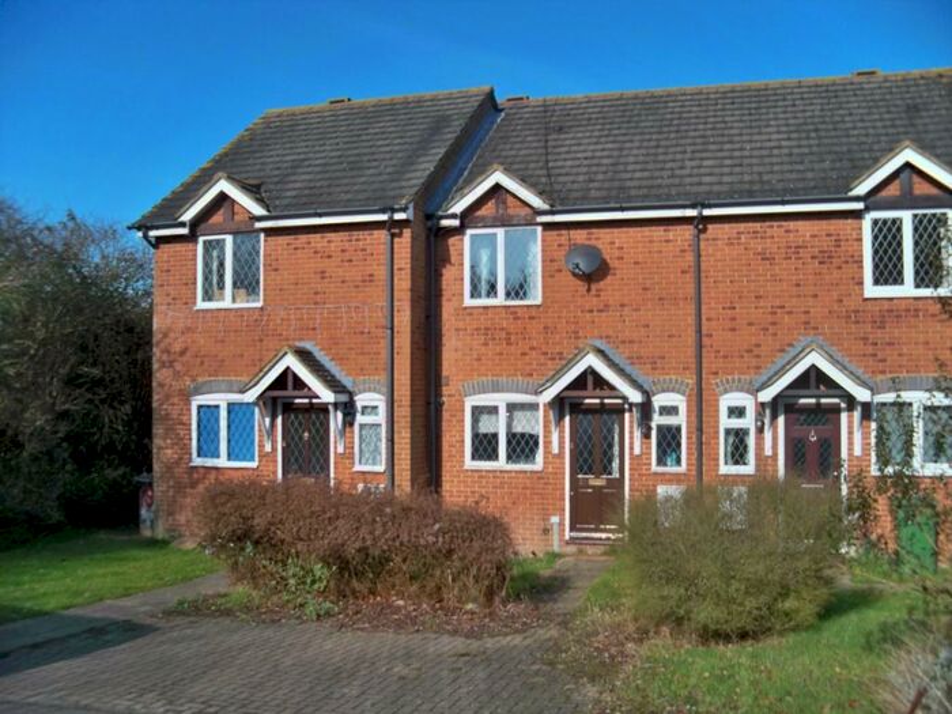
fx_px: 963
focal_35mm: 35
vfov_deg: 40.7
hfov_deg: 52.6
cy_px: 357
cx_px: 476
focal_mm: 6.2
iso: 64
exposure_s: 1/640
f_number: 3.5
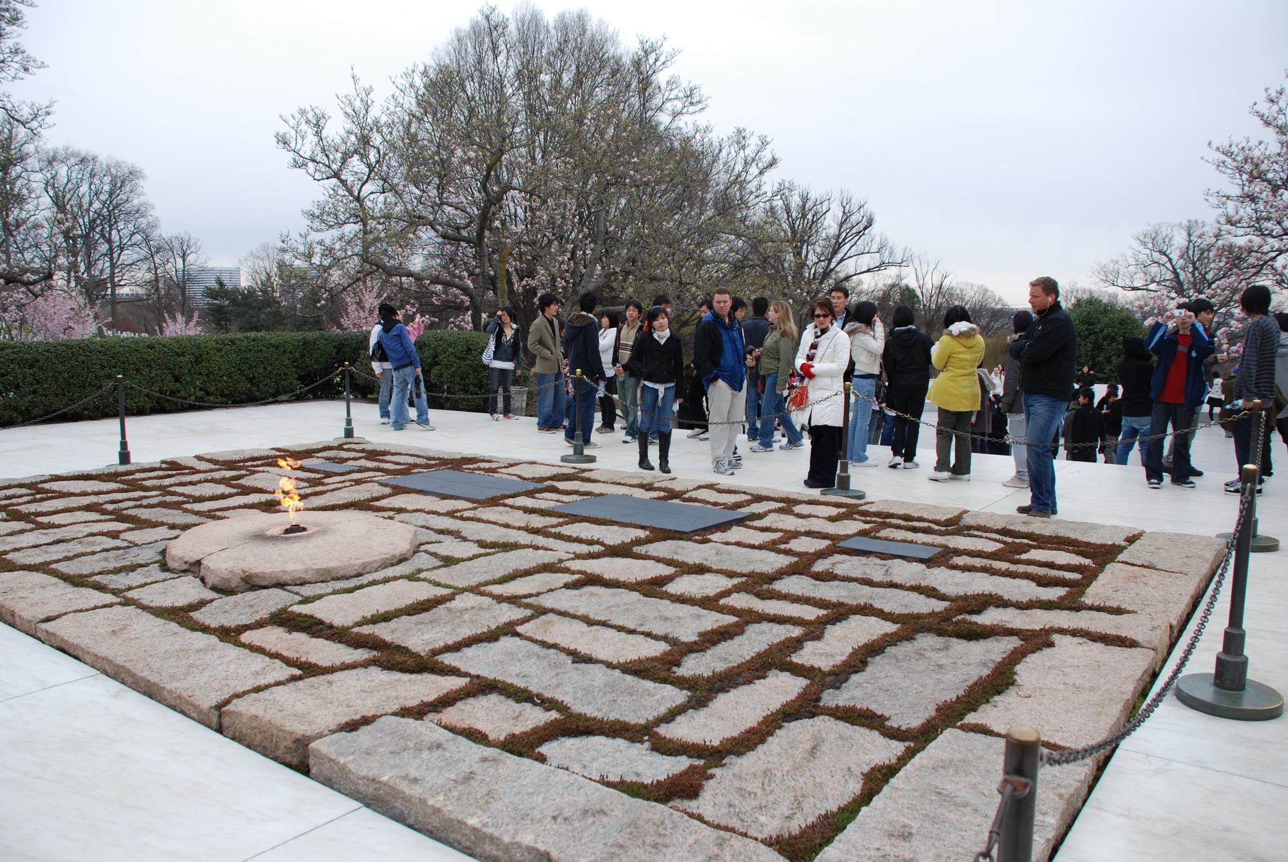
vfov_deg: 48.0
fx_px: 967
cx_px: 644
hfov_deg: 67.3
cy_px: 431
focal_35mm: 27
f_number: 5.6
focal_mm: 18
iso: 110
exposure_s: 1/125
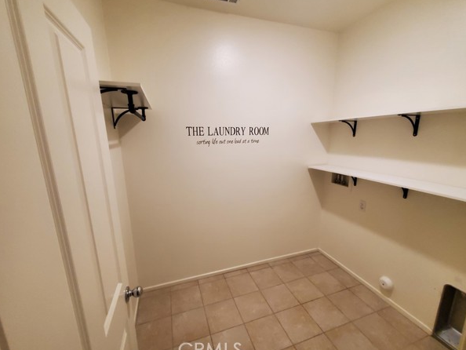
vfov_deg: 85.7
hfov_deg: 102.0
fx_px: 189
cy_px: 173
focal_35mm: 14
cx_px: 234
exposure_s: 1/30
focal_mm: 1.8
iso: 800
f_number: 2.2
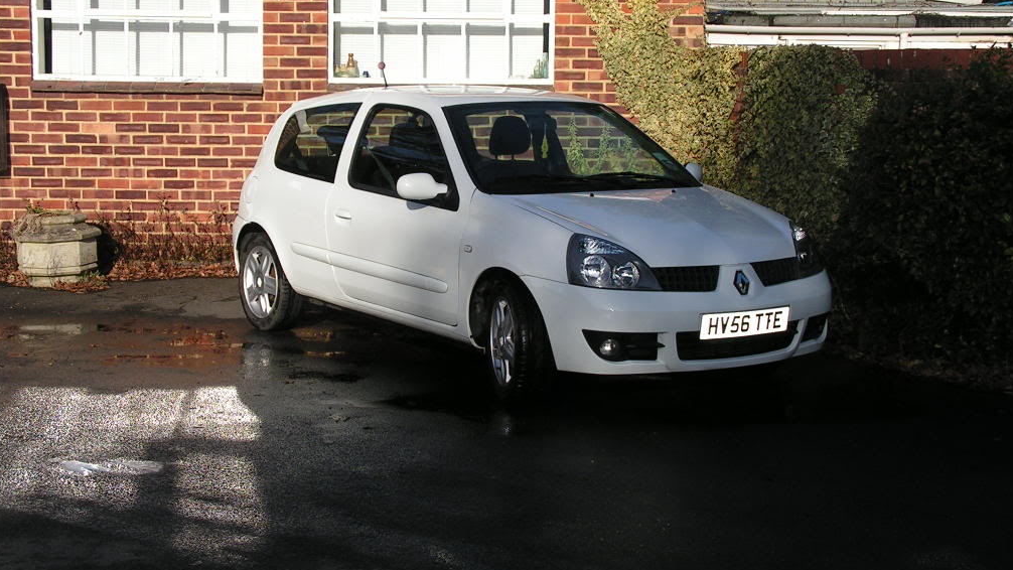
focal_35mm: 61
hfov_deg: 34.4
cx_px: 511
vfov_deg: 19.7
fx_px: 1639
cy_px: 231
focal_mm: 9.2
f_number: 3.2
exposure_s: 1/1000
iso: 64
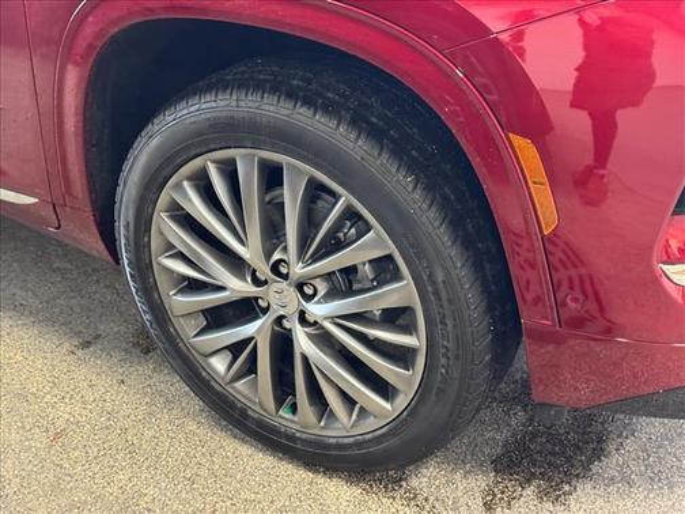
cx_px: 342
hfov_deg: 39.7
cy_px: 257
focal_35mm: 48
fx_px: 950
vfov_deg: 30.3
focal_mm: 6.76
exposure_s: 1/40
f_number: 1.78
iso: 400
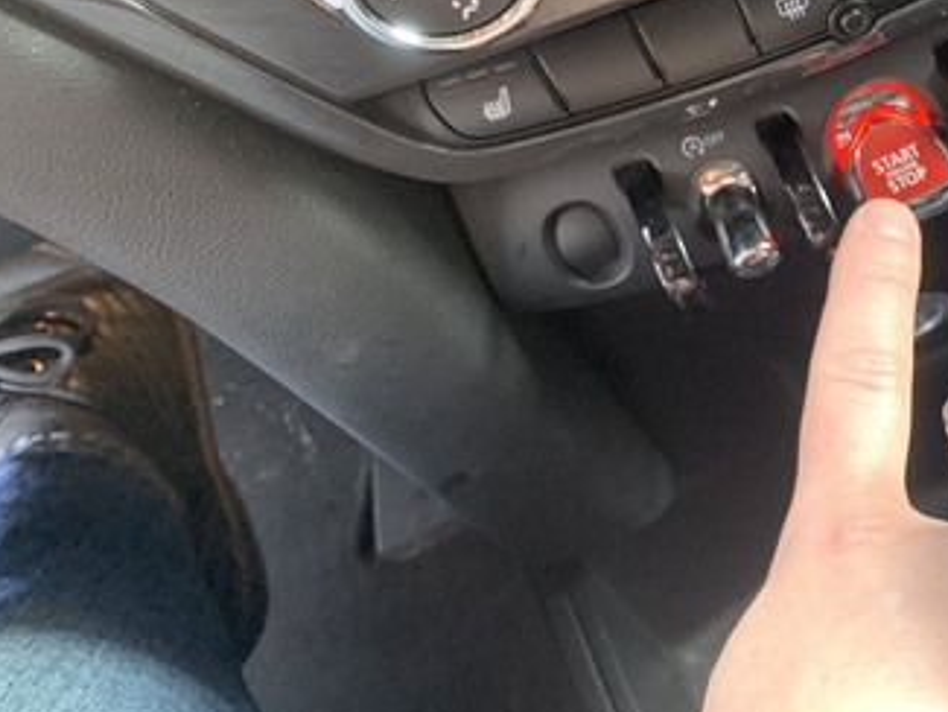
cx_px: 960
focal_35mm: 56
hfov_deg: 31.6
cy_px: 98
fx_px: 1534
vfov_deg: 25.5
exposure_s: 1/60
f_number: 1.8
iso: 320
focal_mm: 4.25
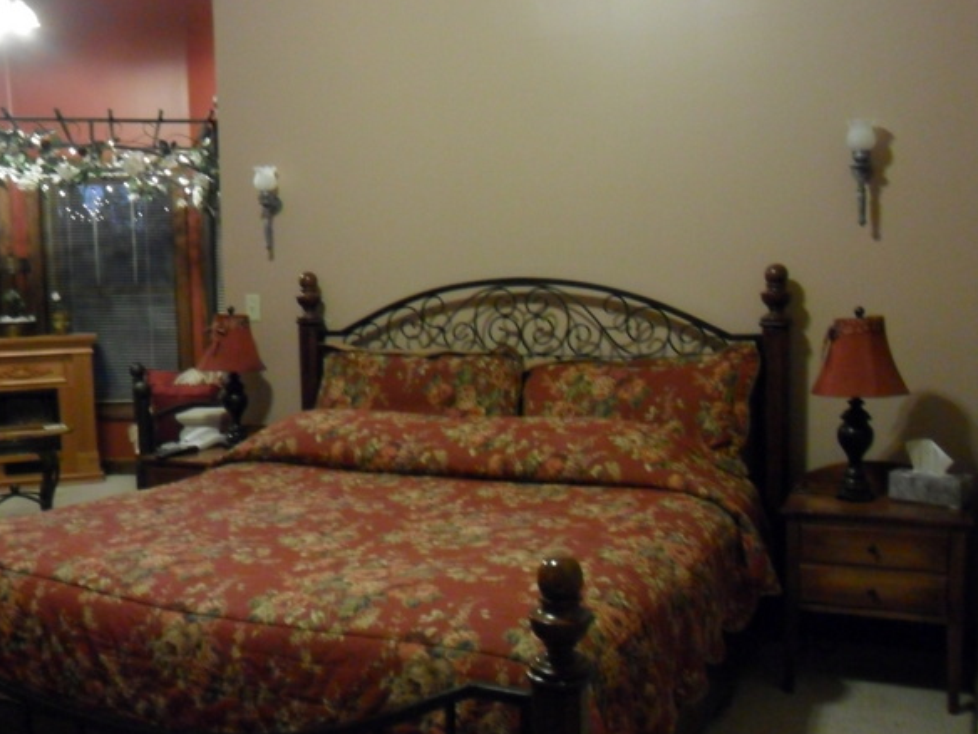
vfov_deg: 37.7
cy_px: 364
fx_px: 1074
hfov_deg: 49.0
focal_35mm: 38
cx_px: 489
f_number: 4
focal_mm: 6.6
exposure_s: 1/8
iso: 640
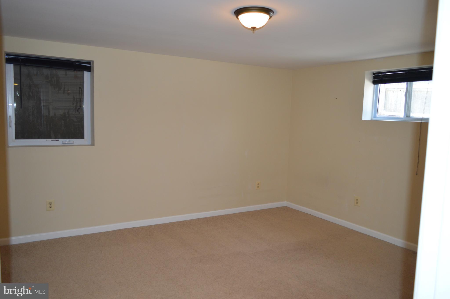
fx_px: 337
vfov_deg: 47.8
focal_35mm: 27
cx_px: 225
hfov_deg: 67.4
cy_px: 150
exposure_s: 1/60
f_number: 3.5
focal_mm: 18
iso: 400
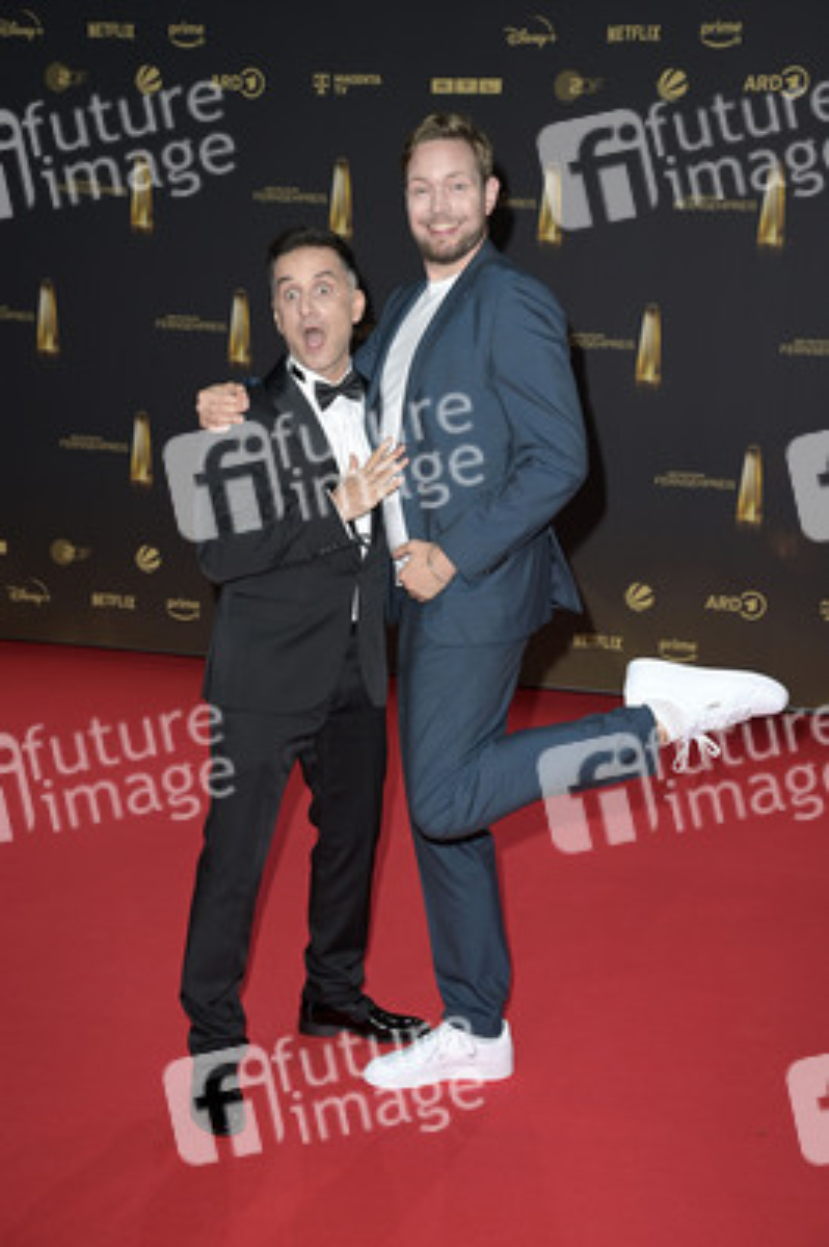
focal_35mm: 50
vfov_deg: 39.6
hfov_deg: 26.9
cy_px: 624
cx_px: 414
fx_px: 1730
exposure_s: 1/250
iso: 1000
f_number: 5
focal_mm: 50
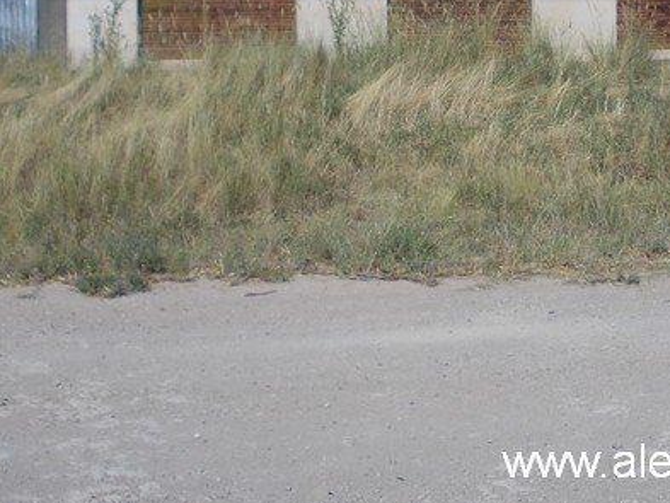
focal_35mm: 74
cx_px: 448
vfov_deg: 19.5
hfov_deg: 26.2
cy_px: 36
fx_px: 1433
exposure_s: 1/640
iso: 80
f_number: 6.2
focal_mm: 5.3
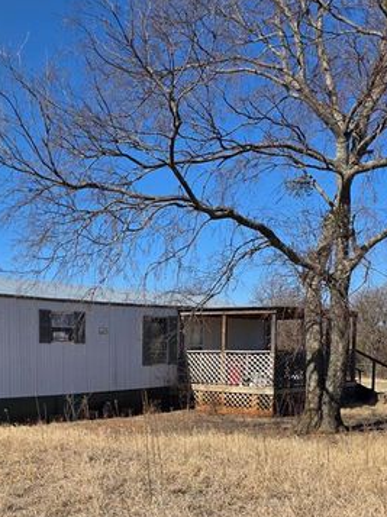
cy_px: 411
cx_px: 77
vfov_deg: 42.0
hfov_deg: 32.6
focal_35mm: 43
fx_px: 642
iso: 80
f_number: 1.7
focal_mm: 6.25
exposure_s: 1/6355
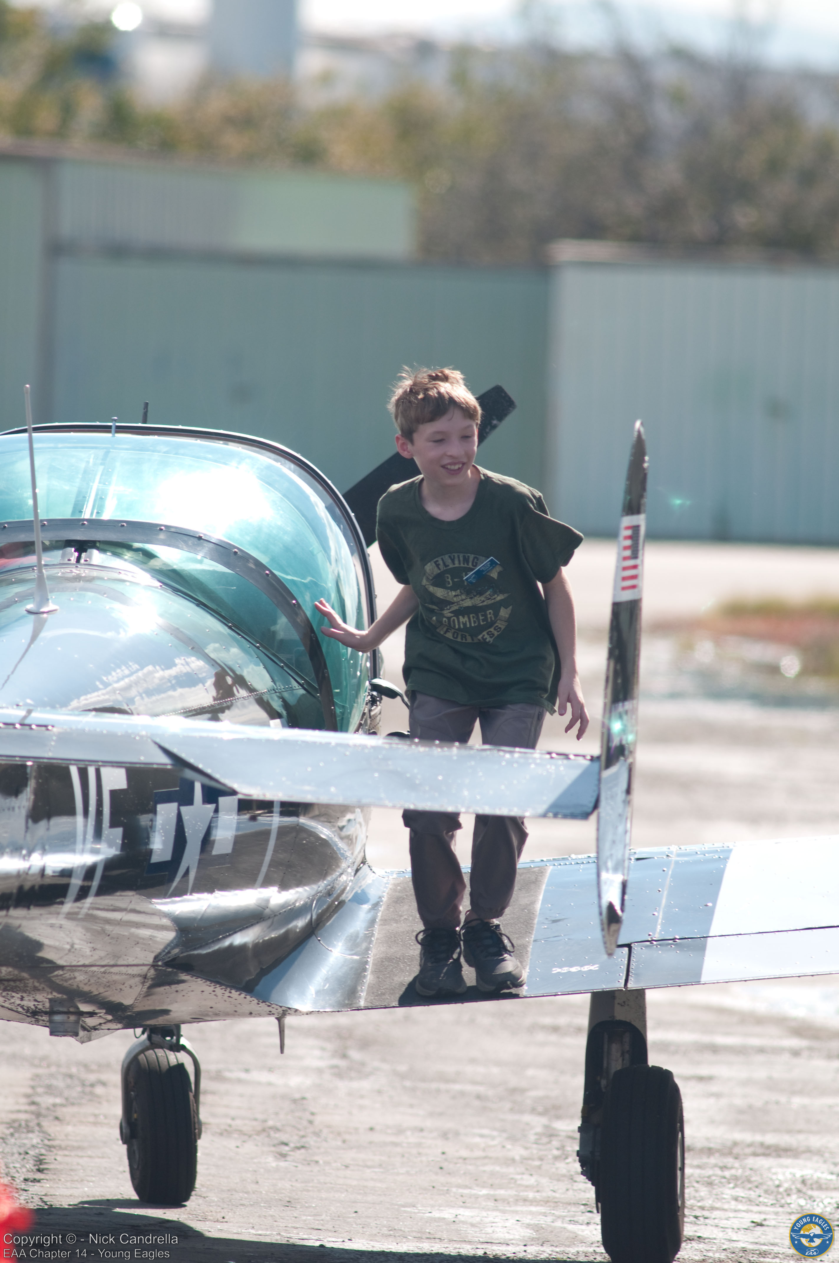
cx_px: 420
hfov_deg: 3.0
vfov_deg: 4.6
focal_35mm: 450
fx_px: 15771
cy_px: 632
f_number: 5
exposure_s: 1/250
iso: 100
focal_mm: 300
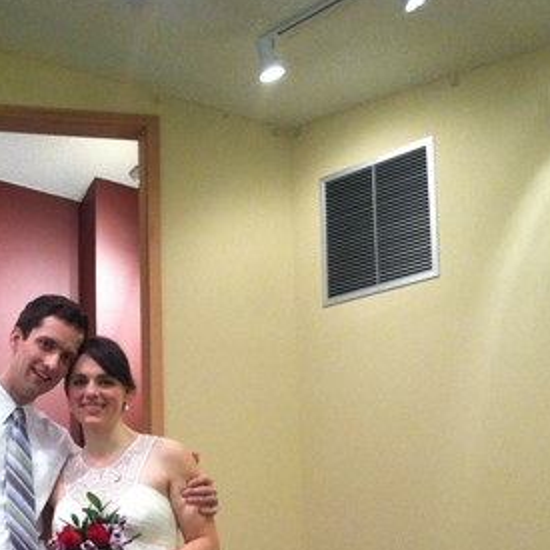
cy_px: 466
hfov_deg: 23.2
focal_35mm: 72
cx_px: 24
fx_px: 1294
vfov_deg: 23.5
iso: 200
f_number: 2.8
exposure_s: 1/15
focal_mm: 3.85
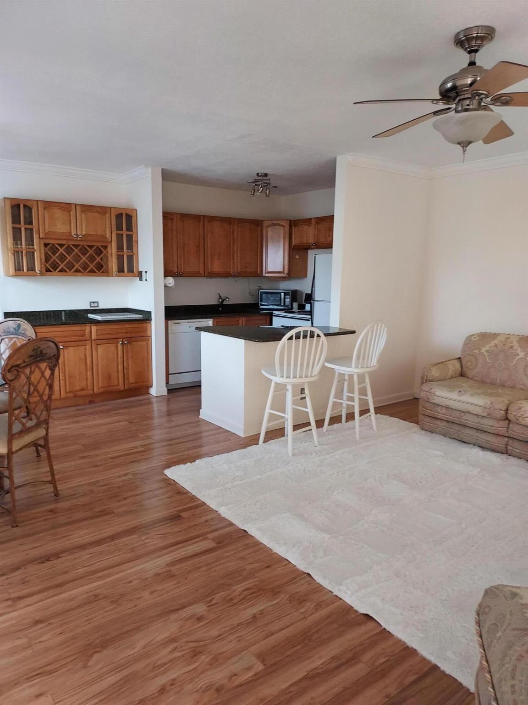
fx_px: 488
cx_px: 264
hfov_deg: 56.8
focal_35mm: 24
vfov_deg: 71.6
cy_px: 352
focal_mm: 4.6
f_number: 1.8
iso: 200
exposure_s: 1/60
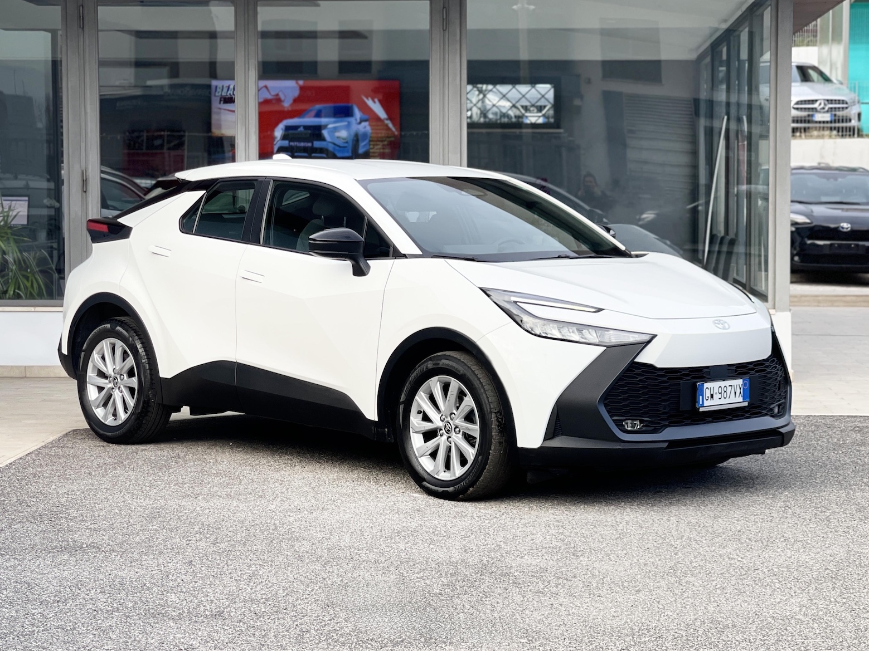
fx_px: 1607
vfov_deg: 22.9
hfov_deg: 30.3
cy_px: 326
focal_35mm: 64
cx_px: 434
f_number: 2.2
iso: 25
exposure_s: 1/242
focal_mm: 7.5
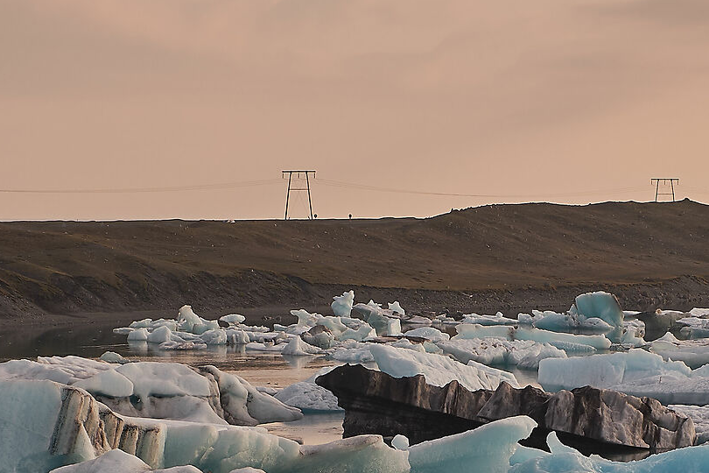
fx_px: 3092
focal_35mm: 157
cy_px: 578
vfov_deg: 8.6
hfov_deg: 13.0
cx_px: 529
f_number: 8
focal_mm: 35
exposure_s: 1/200
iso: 100
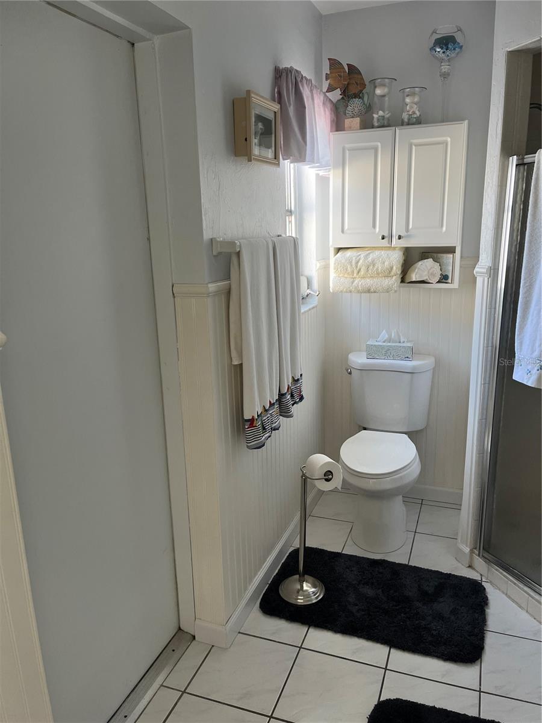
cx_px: 271
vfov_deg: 67.3
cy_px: 362
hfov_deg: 53.1
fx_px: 543
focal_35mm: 26
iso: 125
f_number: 1.6
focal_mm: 5.1
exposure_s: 1/111
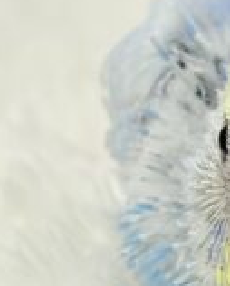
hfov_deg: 7.5
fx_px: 1739
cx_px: 281
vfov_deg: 9.4
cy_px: 176
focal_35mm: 205
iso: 32
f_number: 1.6
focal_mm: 5.96
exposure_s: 1/50
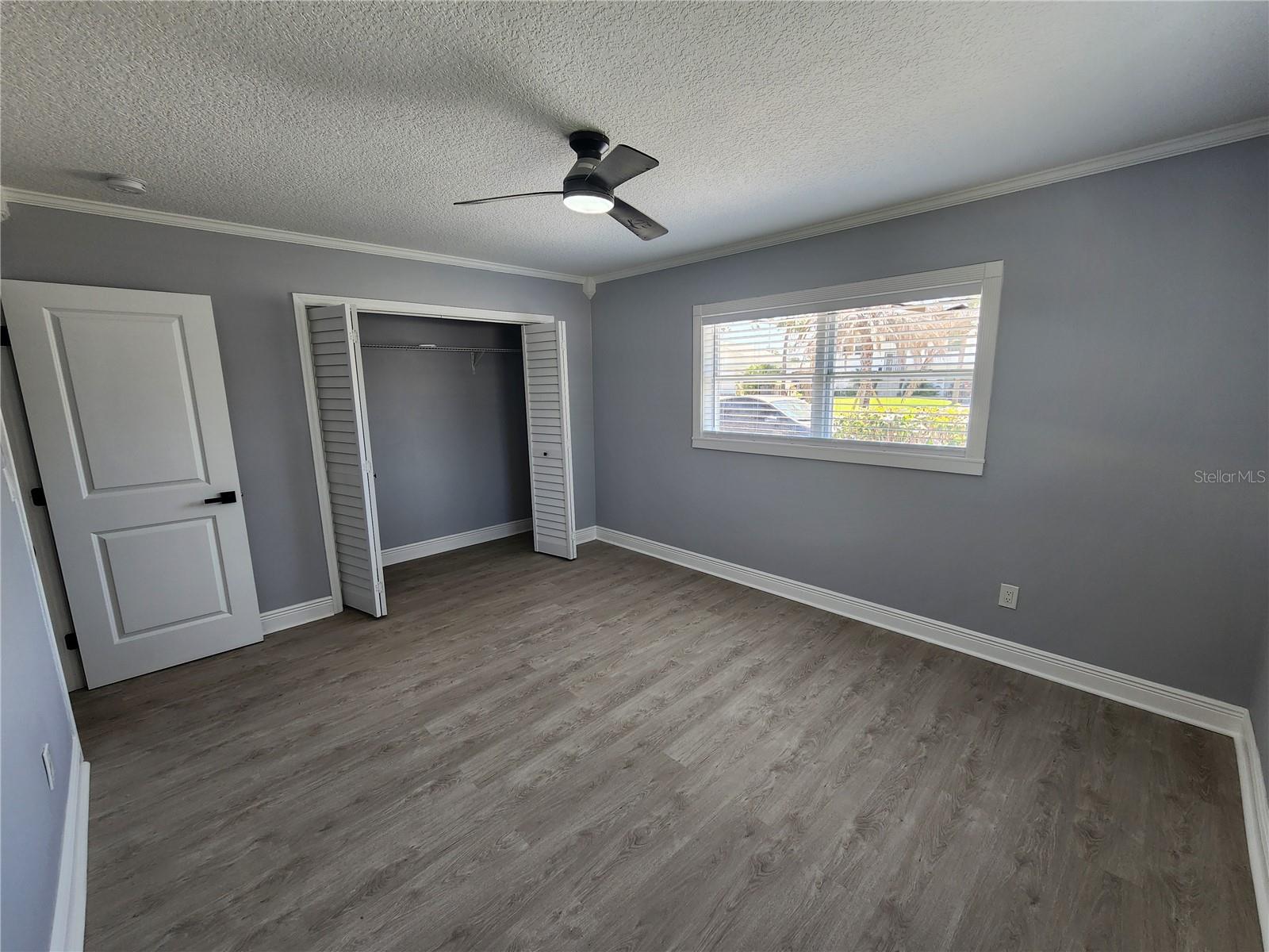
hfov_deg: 106.2
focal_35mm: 13
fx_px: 477
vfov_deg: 89.9
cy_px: 476
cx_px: 634
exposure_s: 1/60
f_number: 2.2
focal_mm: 2.2
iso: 64
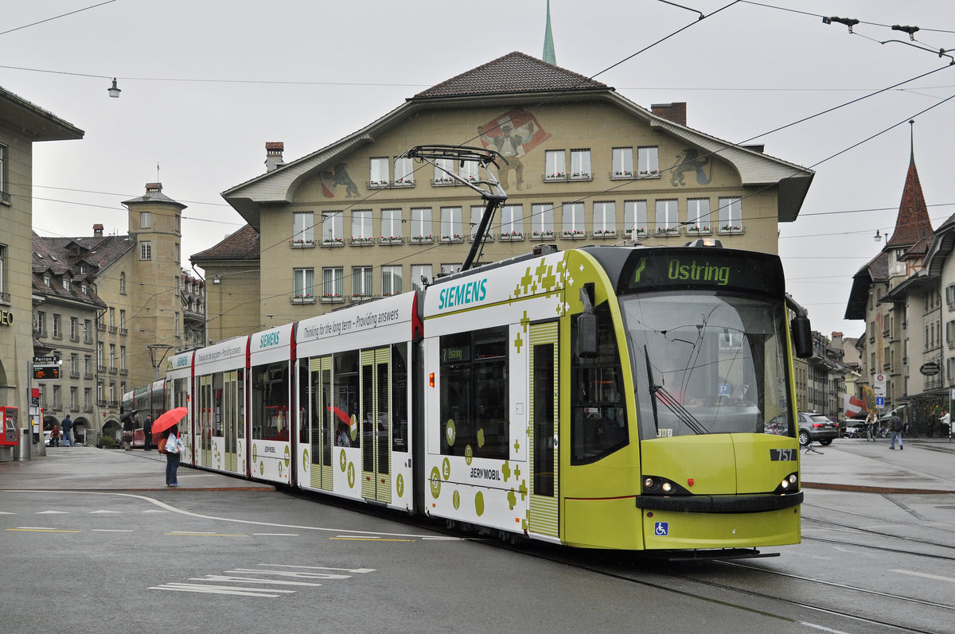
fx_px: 1351
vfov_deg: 26.4
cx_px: 478
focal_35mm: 51
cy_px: 317
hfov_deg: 38.9
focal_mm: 34
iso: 320
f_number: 5
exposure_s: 1/800
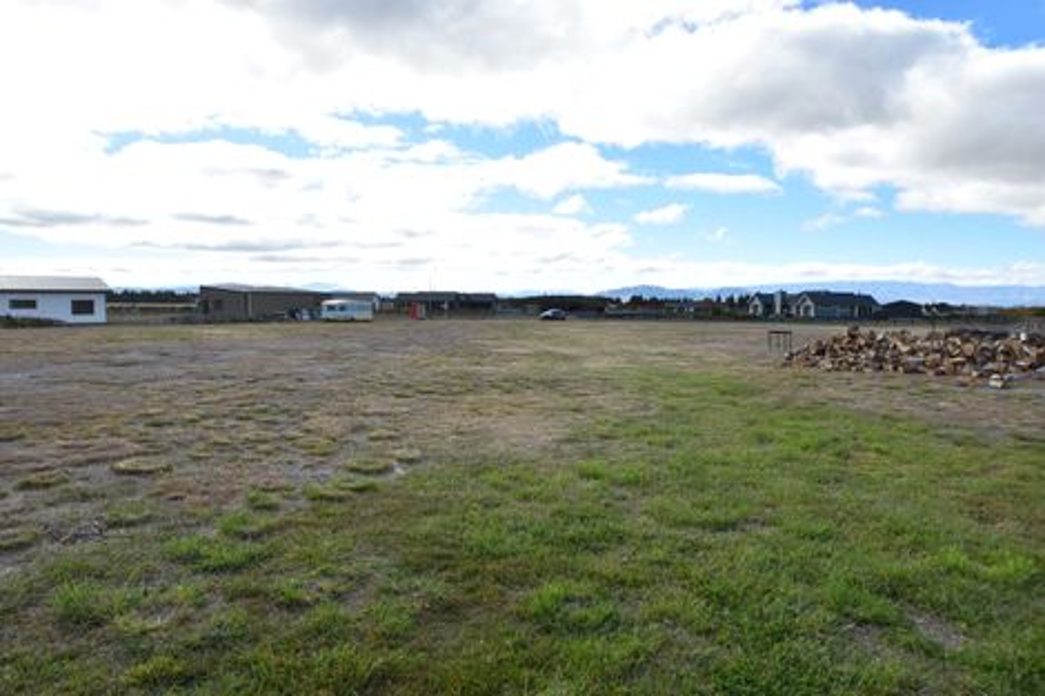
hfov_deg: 73.8
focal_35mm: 24
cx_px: 522
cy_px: 348
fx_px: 696
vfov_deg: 53.1
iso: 200
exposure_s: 1/400
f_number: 10
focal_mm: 16
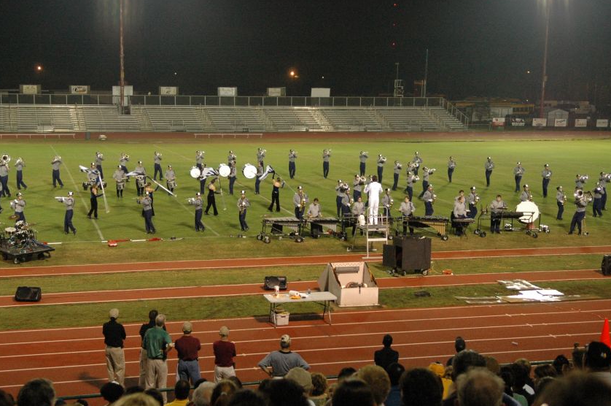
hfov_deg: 36.2
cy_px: 217
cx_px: 254
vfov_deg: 24.5
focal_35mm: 55
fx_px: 932
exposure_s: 1/60
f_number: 2.8
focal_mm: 30
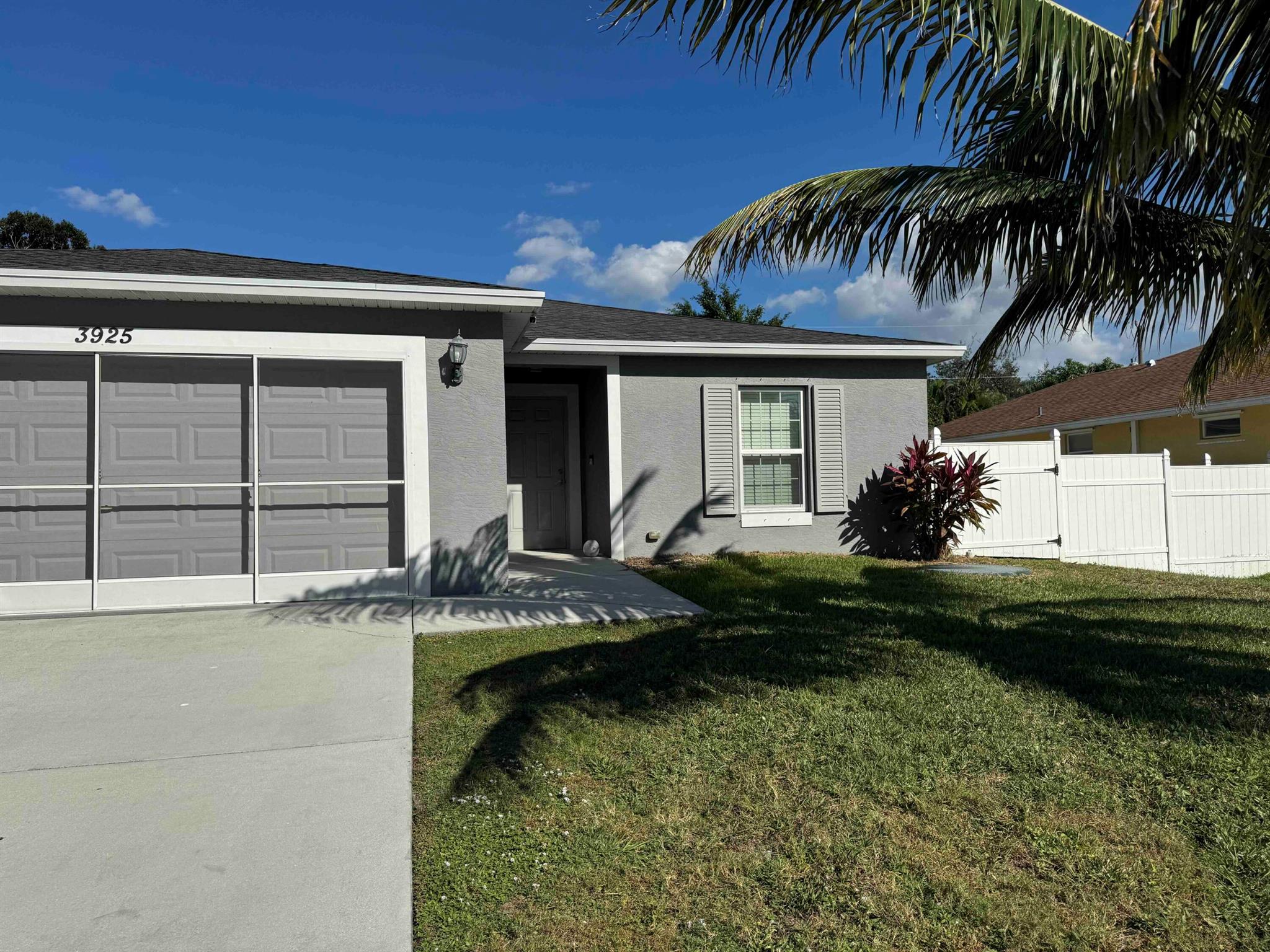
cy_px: 476
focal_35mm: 24
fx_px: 881
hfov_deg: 71.6
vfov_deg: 56.8
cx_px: 635
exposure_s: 1/9009
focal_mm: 6.76
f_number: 1.78
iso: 80
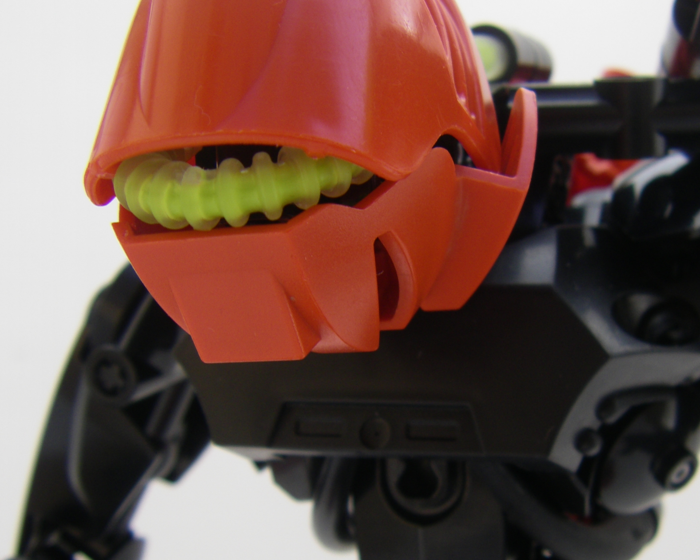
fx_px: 1264
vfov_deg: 24.9
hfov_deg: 30.8
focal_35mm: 61
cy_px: 368
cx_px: 450
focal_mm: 6.3
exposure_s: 1/200
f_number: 3.5
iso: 64
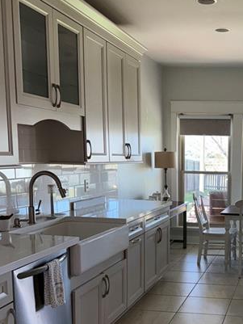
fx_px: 430
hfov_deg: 30.0
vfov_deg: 40.5
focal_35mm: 46
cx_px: 225
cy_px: 228
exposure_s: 1/226
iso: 160
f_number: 1.78
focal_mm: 6.76
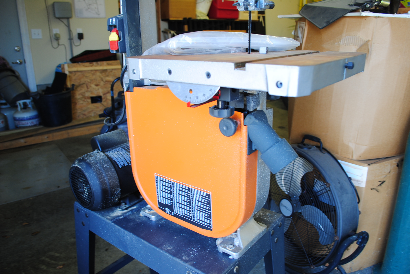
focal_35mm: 27
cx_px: 205
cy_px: 137
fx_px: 308
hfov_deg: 67.3
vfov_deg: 48.0
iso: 100
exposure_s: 1/15
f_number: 3.5
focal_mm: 18
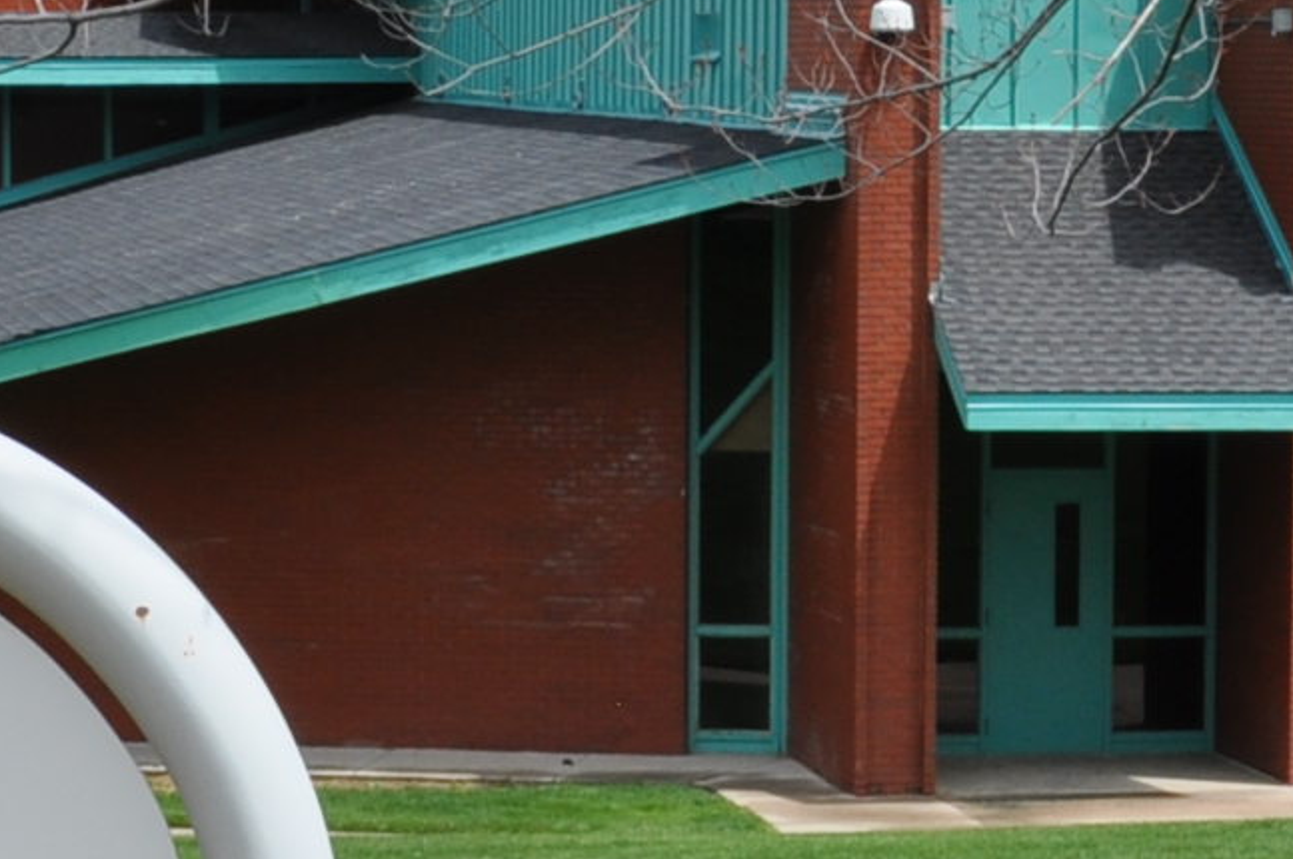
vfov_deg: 7.3
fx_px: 6691
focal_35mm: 186
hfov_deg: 11.0
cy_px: 647
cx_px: 647
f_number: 13
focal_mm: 25
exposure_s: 1/160
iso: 200
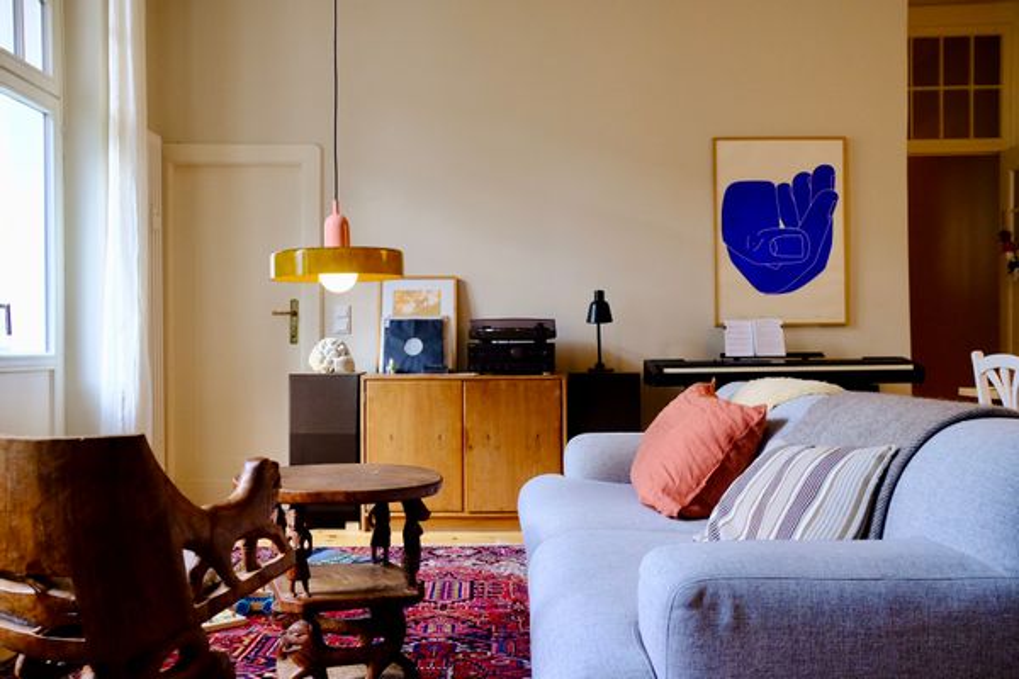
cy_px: 340
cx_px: 510
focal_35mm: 35
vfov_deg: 37.9
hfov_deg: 54.4
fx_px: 991
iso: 1600
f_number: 4
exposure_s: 1/60
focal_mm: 23
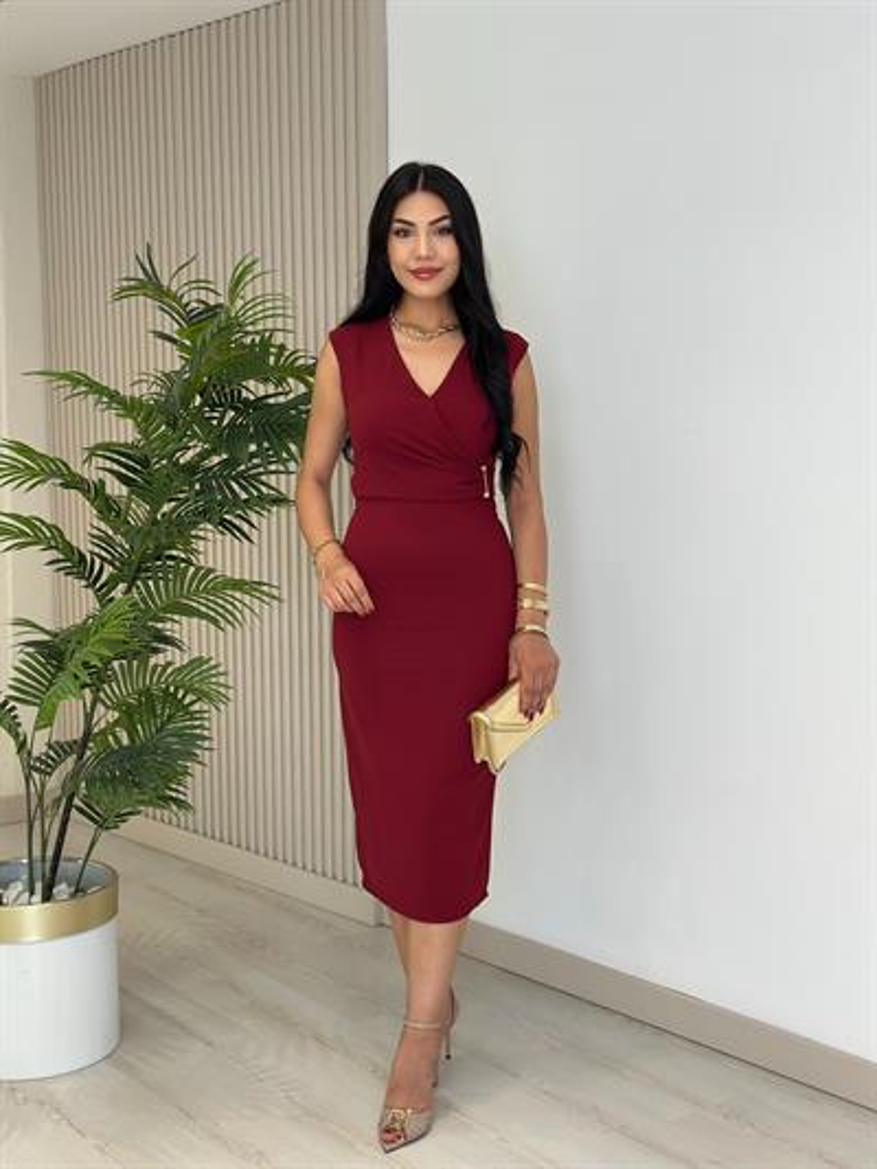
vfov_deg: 39.6
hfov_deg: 30.3
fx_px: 1621
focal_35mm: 48
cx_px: 438
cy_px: 584
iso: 80
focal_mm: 6.86
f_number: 1.78
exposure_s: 1/289
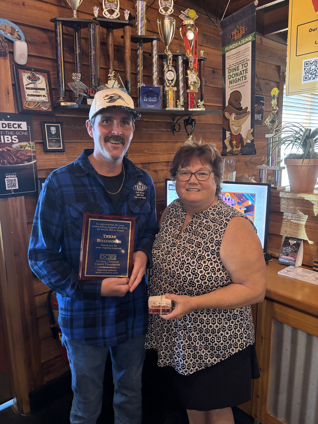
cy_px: 212
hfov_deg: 53.1
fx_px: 318
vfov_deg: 67.3
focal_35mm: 26
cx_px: 159
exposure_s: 1/30
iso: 640
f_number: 1.6
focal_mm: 5.96
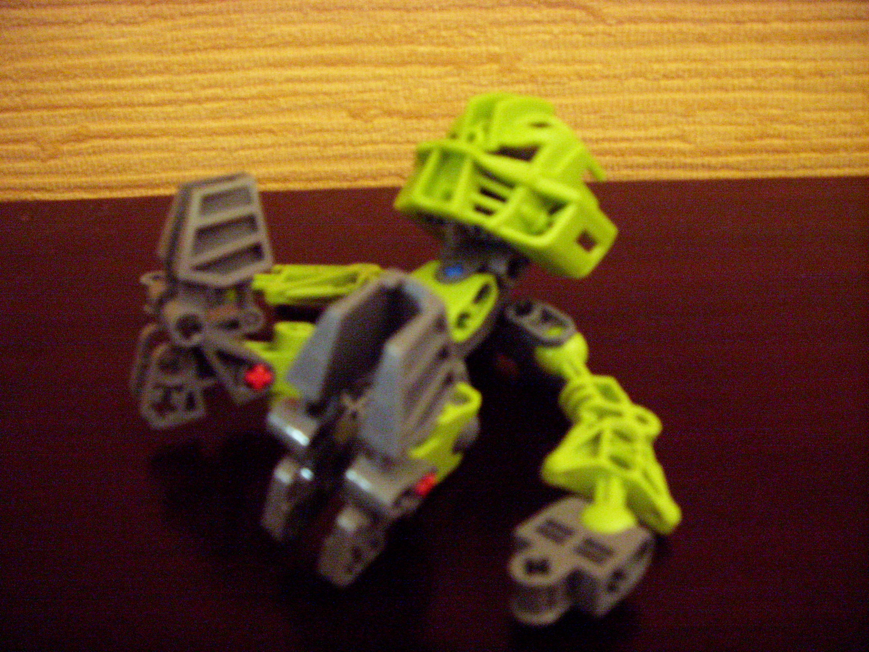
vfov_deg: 45.4
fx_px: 778
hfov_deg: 58.4
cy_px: 326
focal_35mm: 31
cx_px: 434
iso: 300
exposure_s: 1
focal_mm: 6.3
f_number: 3.5
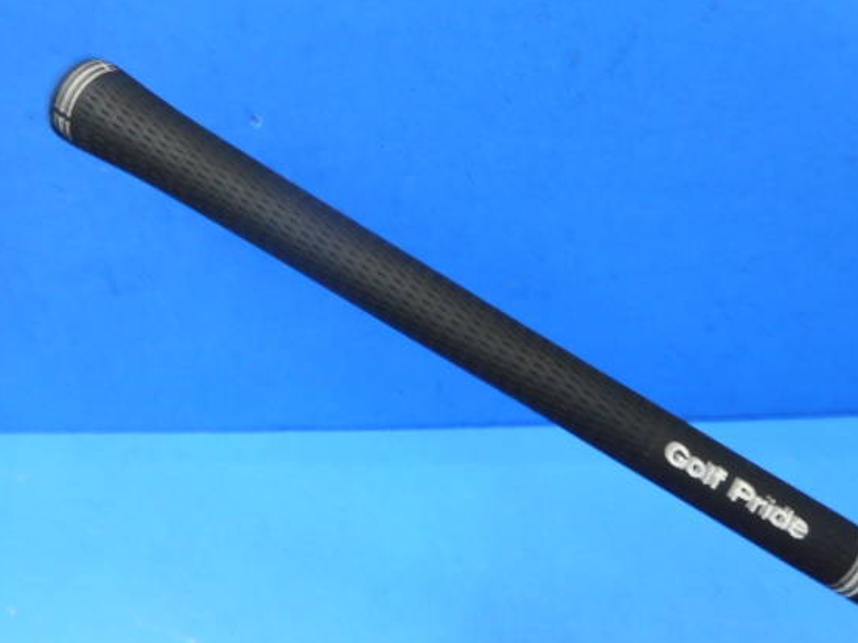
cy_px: 325
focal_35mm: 29
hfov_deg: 61.6
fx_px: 719
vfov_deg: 48.2
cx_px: 465
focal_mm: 4.5
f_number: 3.7
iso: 160
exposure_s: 1/30
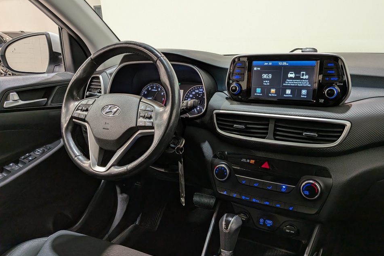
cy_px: 136
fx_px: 288
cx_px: 207
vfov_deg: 47.9
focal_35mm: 27
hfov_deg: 67.3
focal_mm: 4.53
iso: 82
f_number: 1.7
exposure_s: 1/50
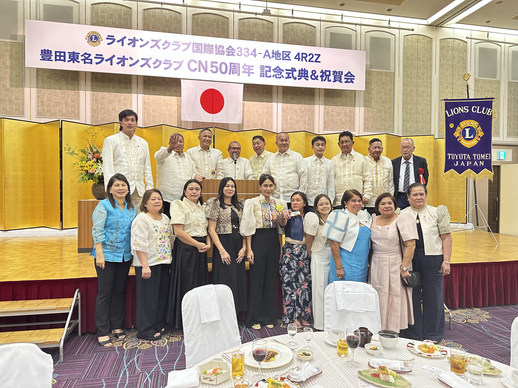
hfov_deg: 71.6
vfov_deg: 56.8
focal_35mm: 24
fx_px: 359
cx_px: 259
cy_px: 194
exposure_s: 1/60
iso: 200
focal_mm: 6.86
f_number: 1.78
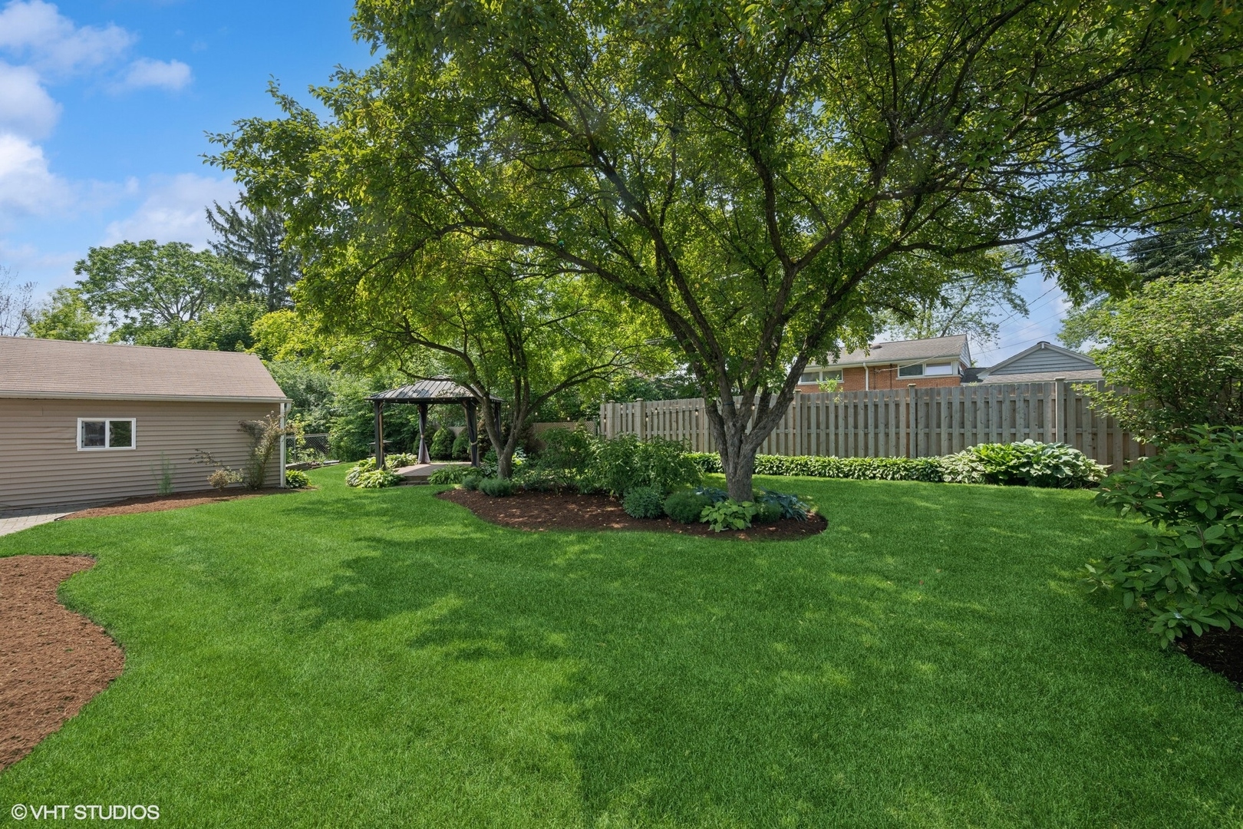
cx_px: 622
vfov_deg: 81.2
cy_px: 414
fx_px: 483
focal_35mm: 14
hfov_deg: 104.3
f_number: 9
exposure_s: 1/200
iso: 200
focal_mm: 14
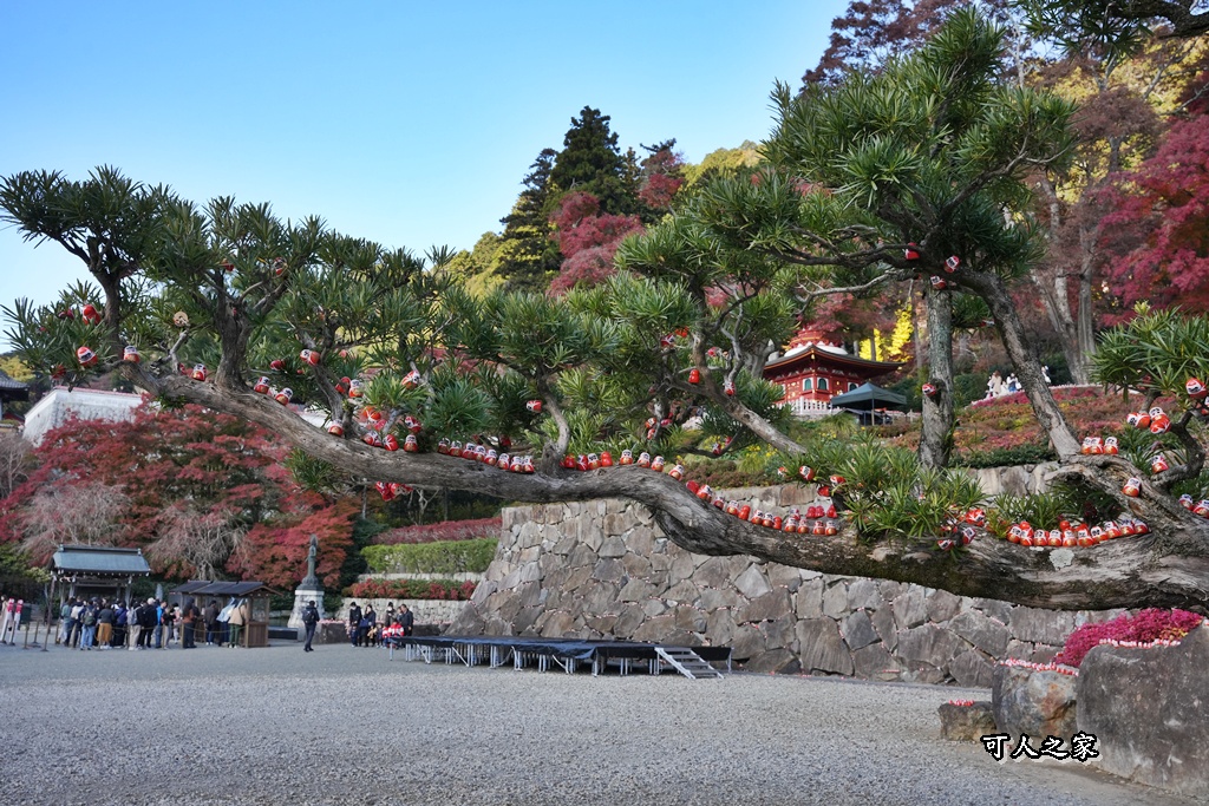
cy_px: 403
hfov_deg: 58.9
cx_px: 604
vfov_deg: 41.2
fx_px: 1071
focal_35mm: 32
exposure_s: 1/640
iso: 1000
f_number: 8
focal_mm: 31.9
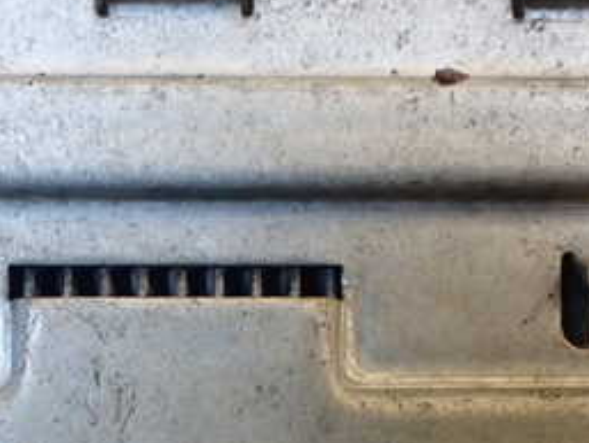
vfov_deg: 20.1
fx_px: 1192
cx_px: 170
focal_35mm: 70
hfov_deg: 27.5
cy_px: 480
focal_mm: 5.4
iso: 400
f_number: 2.3
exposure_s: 1/125
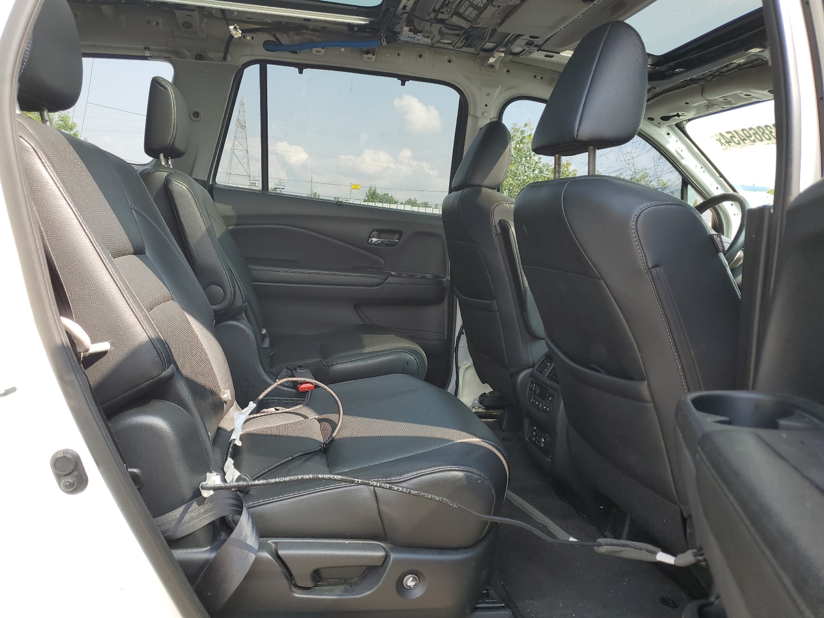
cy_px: 309
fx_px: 619
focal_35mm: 26
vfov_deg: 53.1
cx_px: 412
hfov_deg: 67.3
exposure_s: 1/417
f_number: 1.5
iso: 50
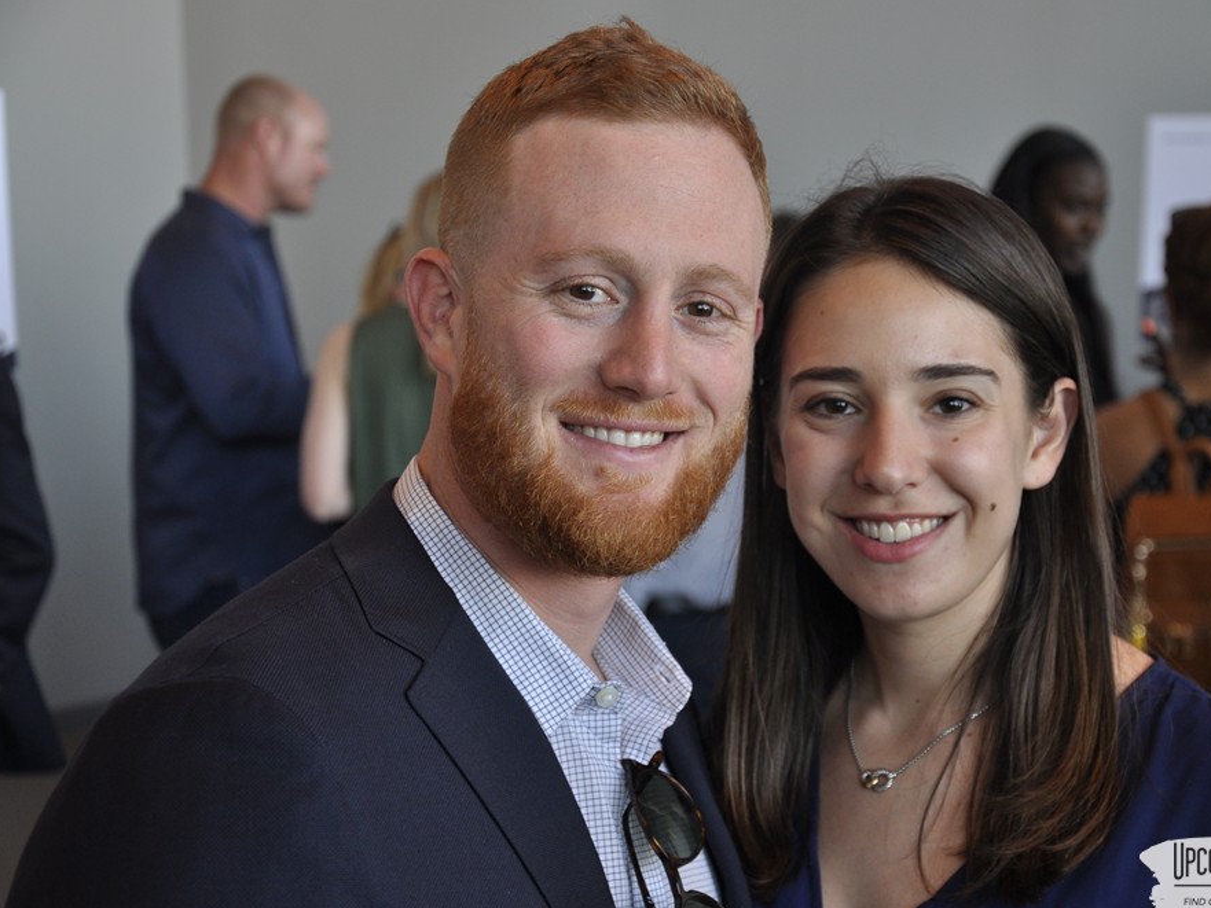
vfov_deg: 17.4
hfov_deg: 23.0
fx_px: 2974
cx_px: 685
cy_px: 455
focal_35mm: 85
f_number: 5
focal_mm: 52
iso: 400
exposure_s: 1/60
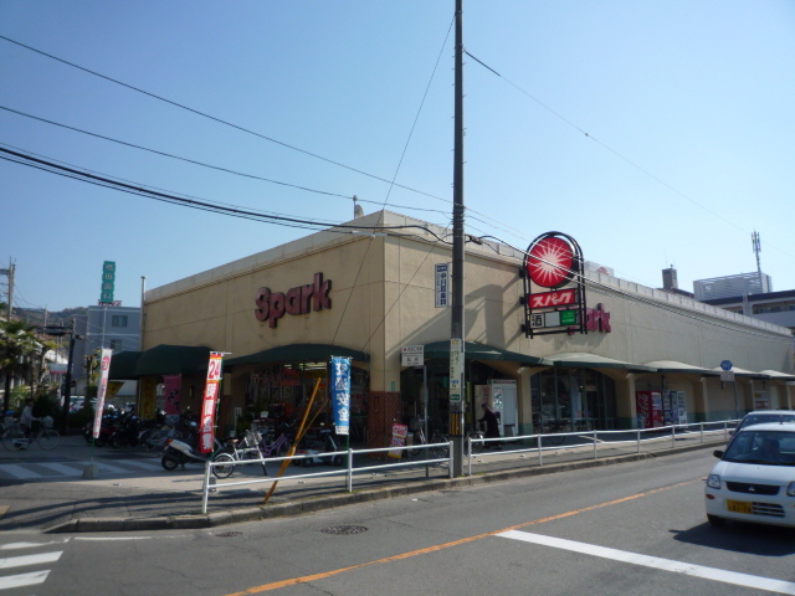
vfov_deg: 54.9
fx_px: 574
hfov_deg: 69.4
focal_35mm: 25
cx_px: 398
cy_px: 298
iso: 100
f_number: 4.5
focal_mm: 4.4
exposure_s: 1/800
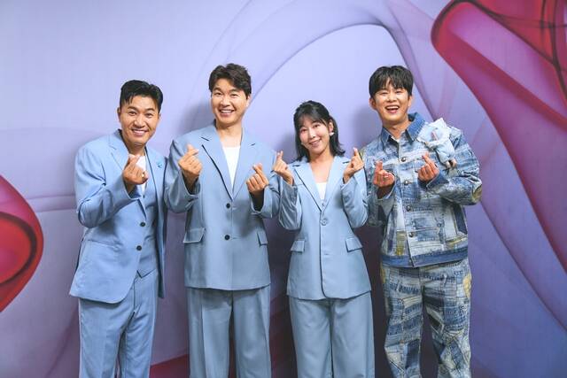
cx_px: 284
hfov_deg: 58.7
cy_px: 189
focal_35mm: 32
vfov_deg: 41.1
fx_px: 504
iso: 250
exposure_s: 1/125
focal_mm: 32
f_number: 2.8
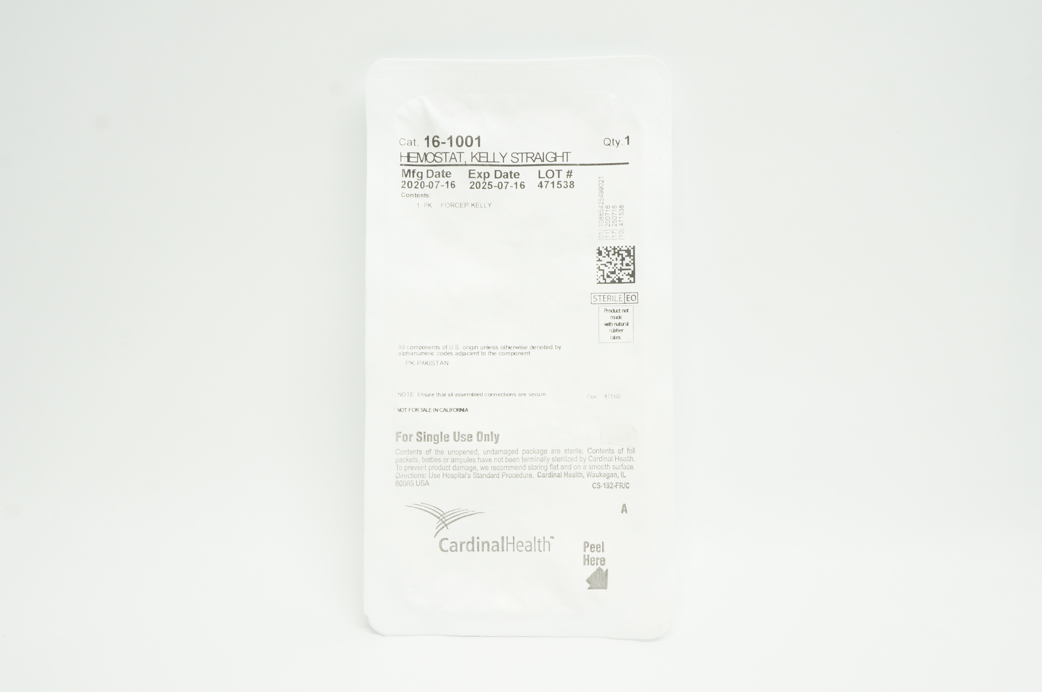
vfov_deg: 32.9
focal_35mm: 40
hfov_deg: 48.0
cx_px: 521
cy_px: 346
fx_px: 1171
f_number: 11
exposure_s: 1/15
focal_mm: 27
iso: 400
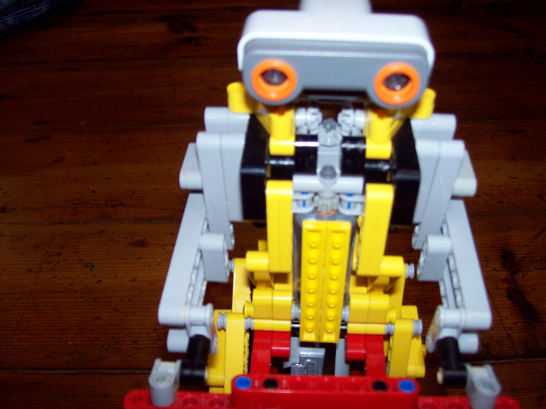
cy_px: 204
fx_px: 568
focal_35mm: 36
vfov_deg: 39.6
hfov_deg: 51.4
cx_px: 273
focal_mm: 6
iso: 80
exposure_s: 1/64
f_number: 2.7
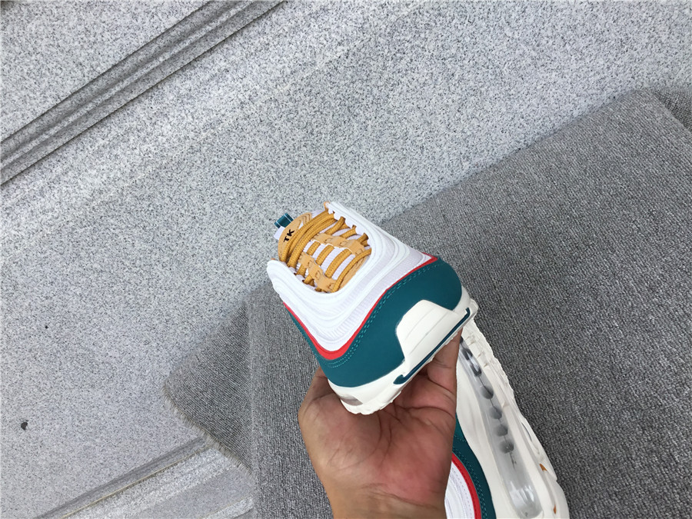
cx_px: 346
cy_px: 260
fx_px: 620
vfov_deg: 45.4
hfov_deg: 58.4
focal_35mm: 31
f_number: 2.4
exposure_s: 1/375
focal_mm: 3.3
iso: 25
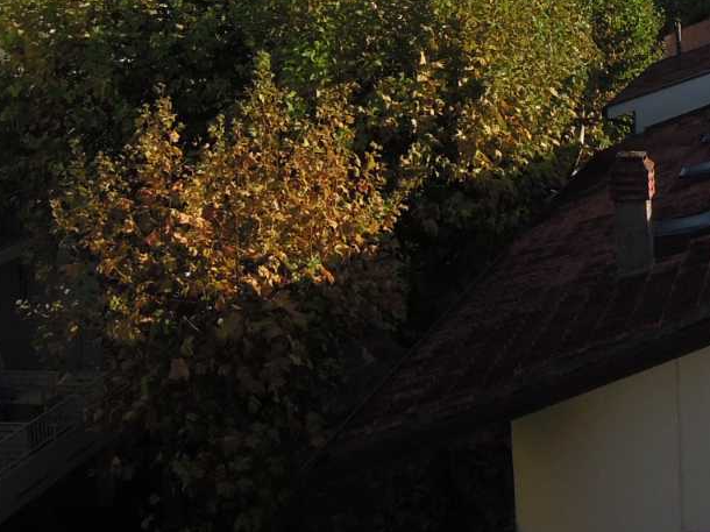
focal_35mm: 63
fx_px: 1292
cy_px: -43
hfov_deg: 29.3
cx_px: 662
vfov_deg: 22.1
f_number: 3.5
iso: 160
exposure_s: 1/1250
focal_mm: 4.3
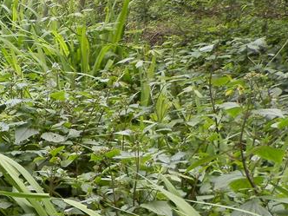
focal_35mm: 77
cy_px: 229
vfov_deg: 18.5
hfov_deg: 21.9
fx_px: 641
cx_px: -121
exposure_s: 1/80
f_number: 3.1
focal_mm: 4.5
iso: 80
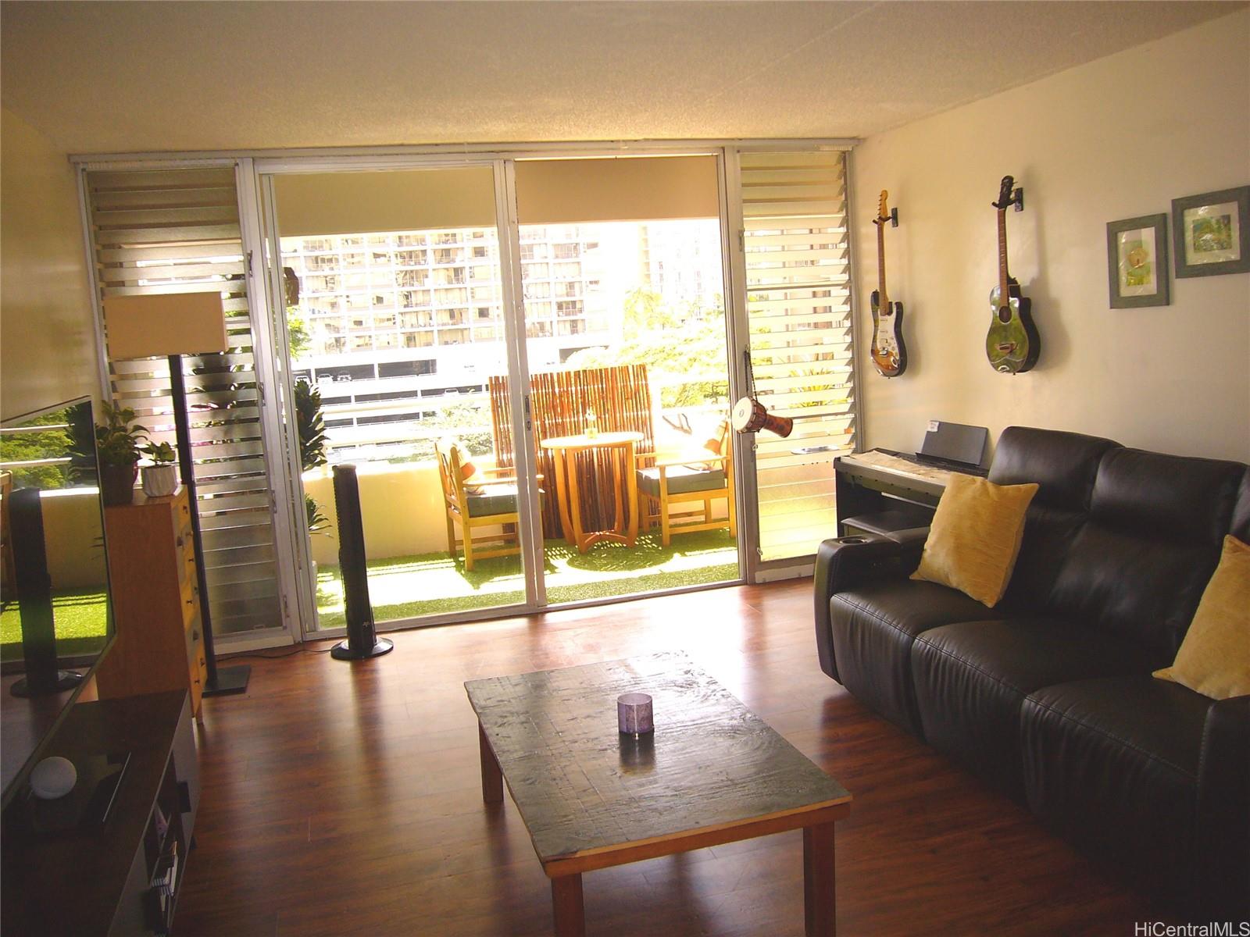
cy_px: 468
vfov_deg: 49.7
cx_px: 625
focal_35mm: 28
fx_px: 1011
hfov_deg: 63.4
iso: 80
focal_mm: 4.6
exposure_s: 1/60
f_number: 2.8
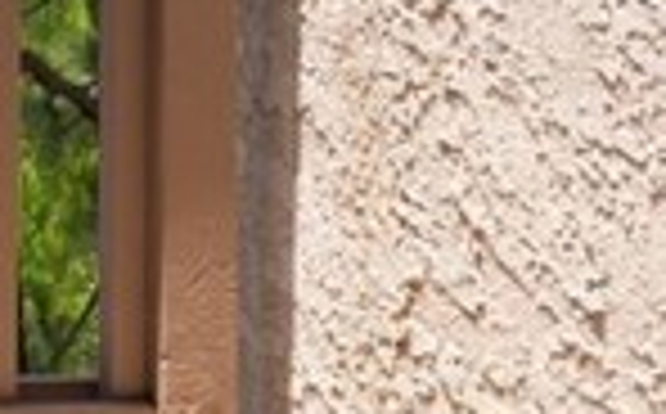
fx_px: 2048
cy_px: -486
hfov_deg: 13.9
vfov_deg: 10.4
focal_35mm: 113
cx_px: -868
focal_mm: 16
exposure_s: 1/320
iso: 200
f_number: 8
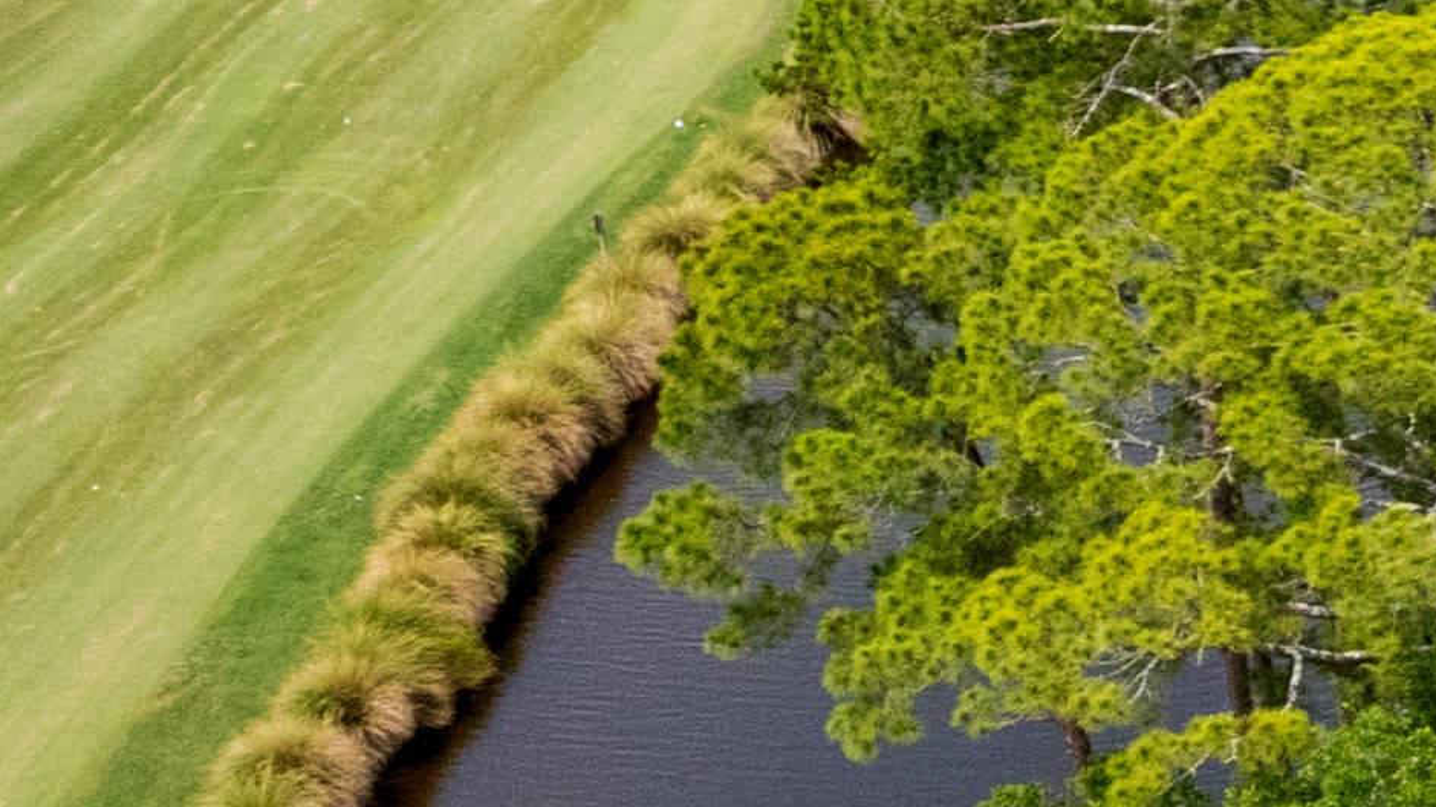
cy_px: -593
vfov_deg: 8.7
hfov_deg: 12.7
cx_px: 3369
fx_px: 5102
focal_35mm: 134
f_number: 2.8
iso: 120
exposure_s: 1/2000
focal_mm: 8.38
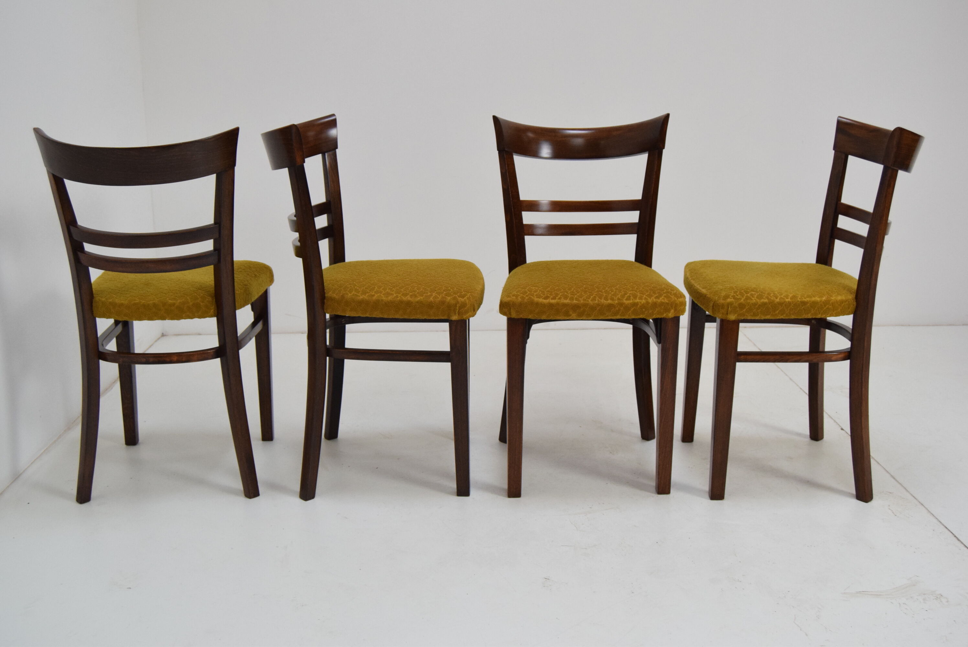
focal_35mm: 36
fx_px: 969
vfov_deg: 36.9
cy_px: 324
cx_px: 484
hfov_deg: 53.1
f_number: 5
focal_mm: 24
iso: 1600
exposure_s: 1/100
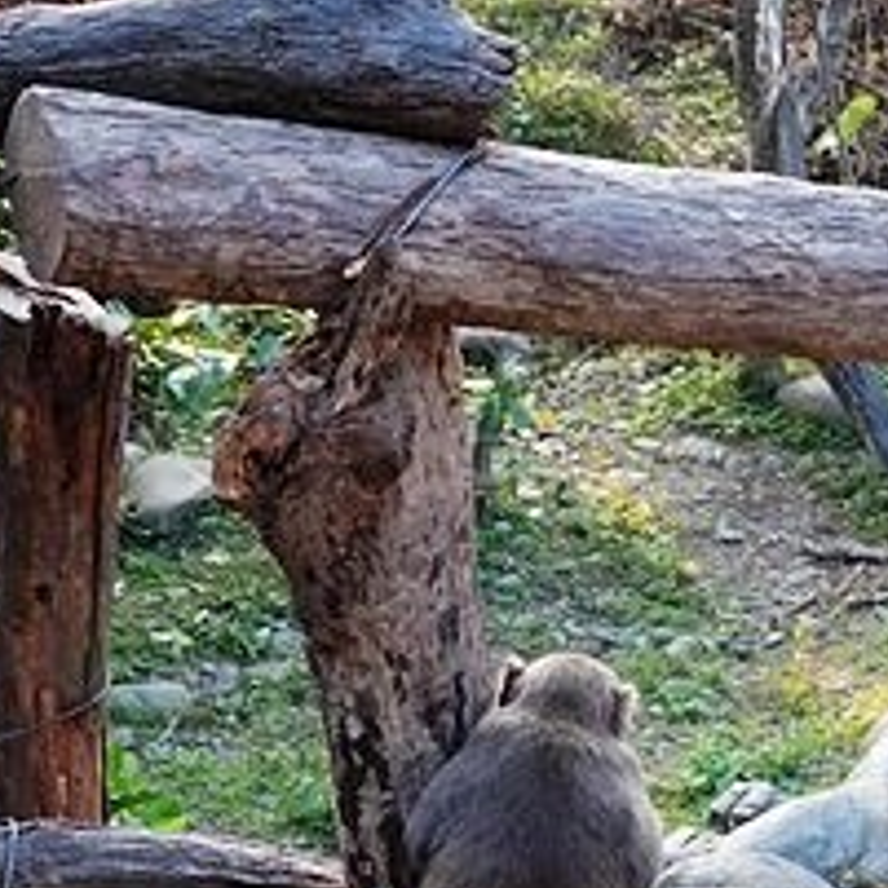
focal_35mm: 151
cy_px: 780
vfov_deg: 11.5
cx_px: 1157
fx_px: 4382
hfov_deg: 11.3
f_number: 4
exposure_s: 1/80
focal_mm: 20.26
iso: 400
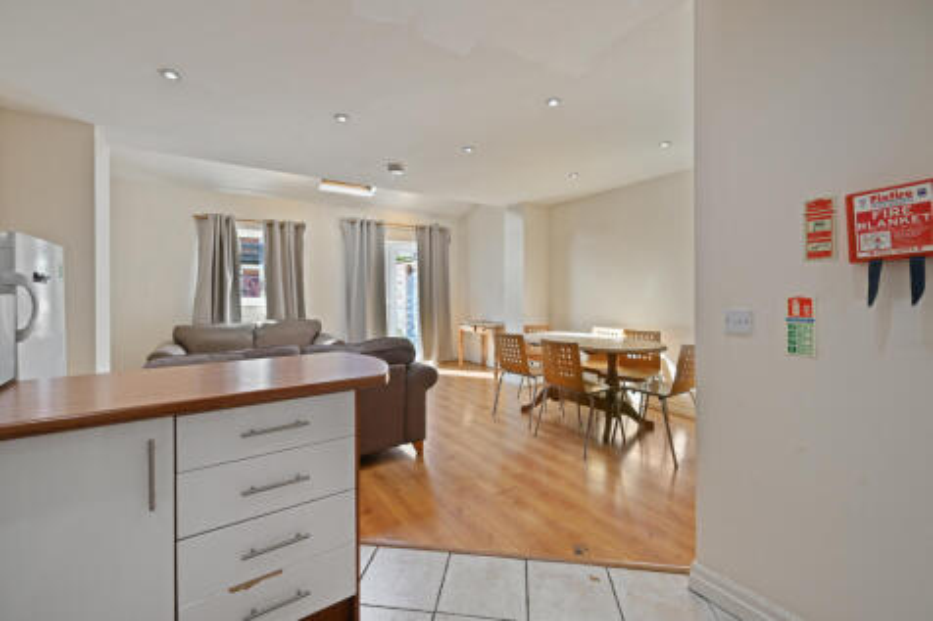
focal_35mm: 14
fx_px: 363
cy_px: 310
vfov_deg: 81.2
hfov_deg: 104.3
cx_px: 466
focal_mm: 14
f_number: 7.1
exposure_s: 1/5
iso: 200
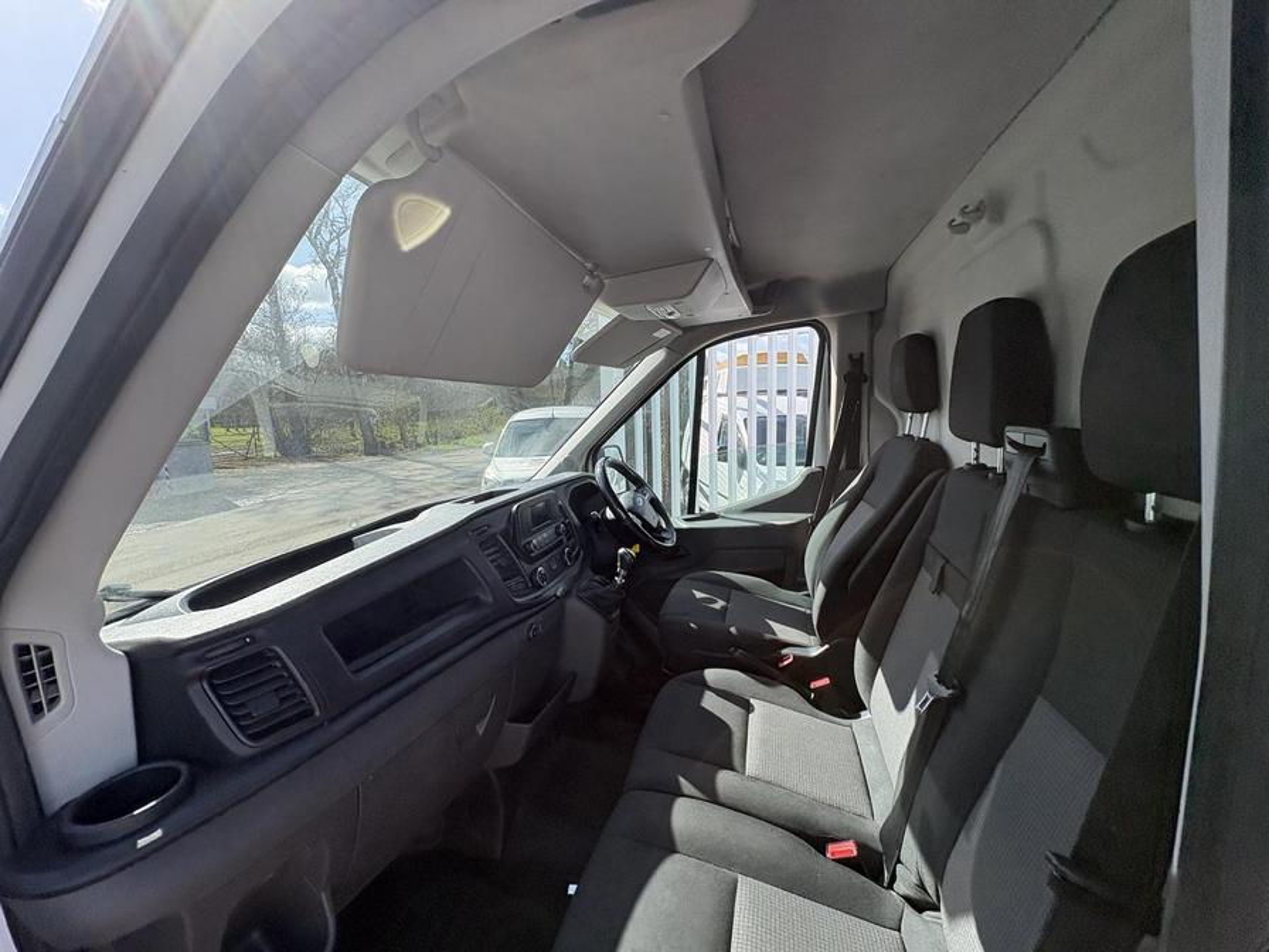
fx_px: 513
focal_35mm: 14
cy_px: 476
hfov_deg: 102.1
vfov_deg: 85.7
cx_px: 634
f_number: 2.2
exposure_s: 1/687
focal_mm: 2.22
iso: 50
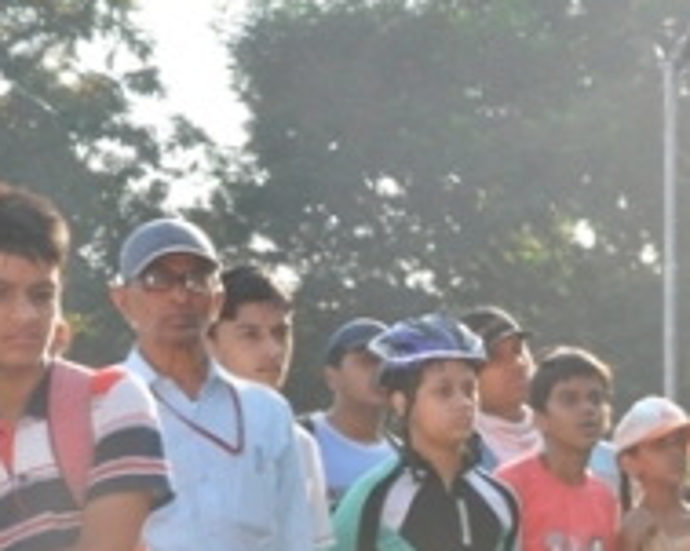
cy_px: 529
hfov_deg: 12.7
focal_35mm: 149
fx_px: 3041
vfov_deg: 10.3
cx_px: 774
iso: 400
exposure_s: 1/200
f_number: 10
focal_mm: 40
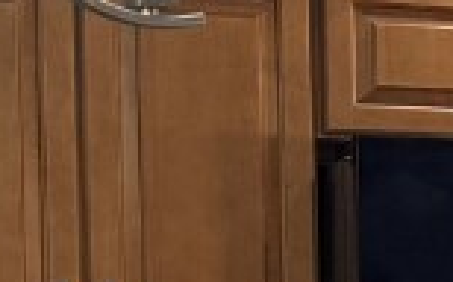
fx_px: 2085
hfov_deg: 10.1
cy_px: 326
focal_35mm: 169
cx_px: 1233
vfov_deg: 7.7
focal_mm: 6.76
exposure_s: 1/60
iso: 160
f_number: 1.78
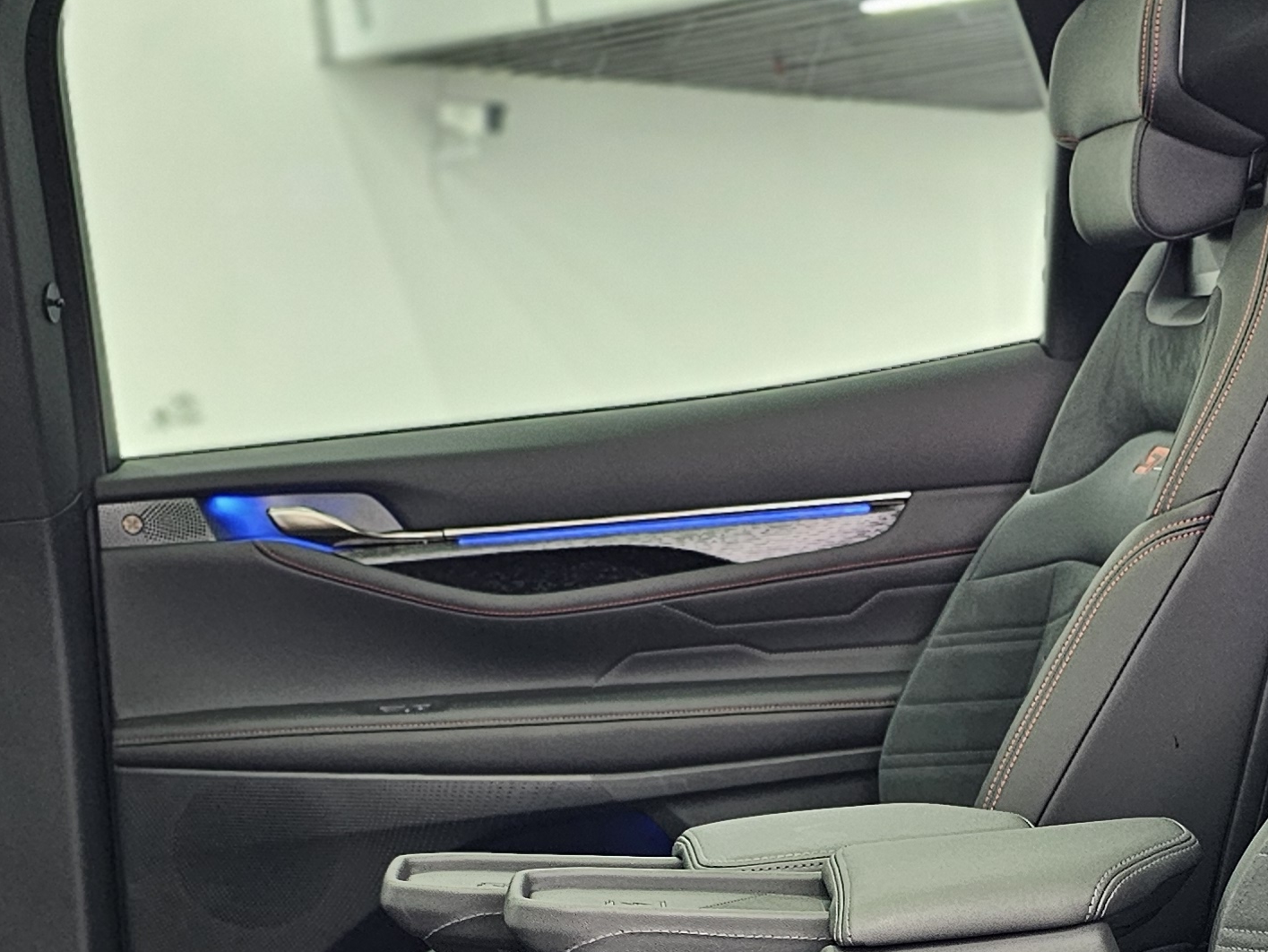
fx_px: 2382
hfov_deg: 29.3
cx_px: 981
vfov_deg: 21.4
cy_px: 1052
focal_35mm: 65
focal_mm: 6.3
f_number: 1.7
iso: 800
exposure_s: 1/25
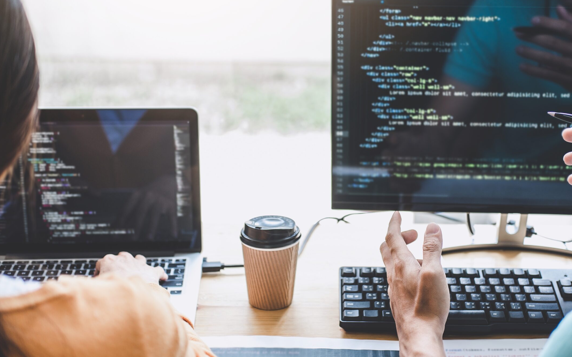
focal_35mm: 65
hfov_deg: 31.5
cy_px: 179
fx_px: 1013
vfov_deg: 20.0
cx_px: 333
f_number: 2
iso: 200
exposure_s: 1/80
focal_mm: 35
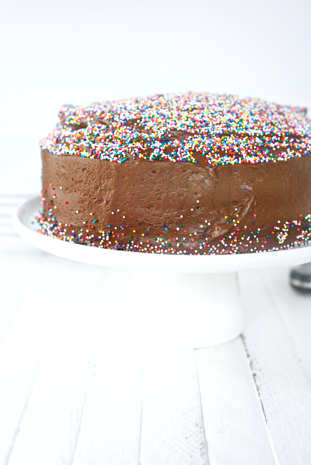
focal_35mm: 50
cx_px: 156
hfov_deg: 27.0
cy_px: 232
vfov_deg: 39.6
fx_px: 647
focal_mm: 50
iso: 1000
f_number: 4.5
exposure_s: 1/640
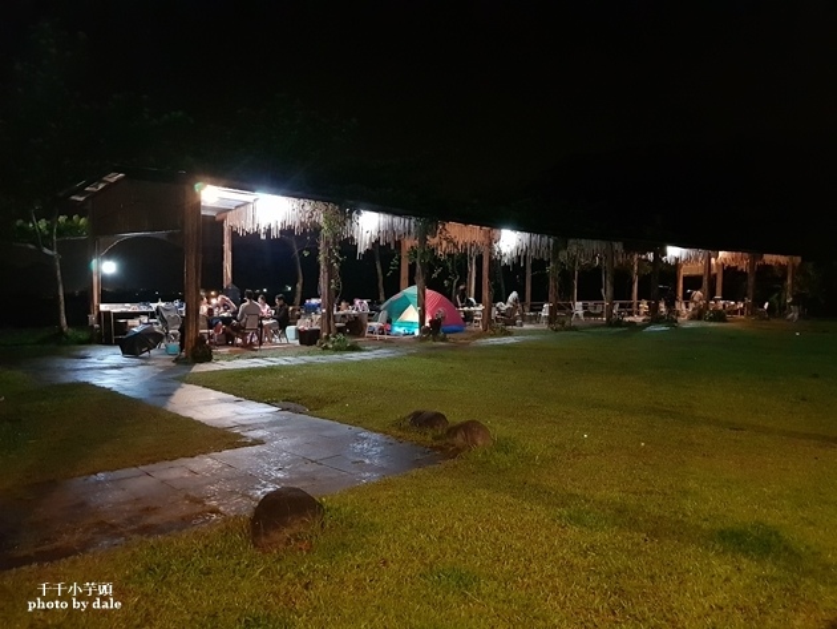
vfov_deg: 53.1
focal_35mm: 26
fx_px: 629
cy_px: 314
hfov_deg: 67.3
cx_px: 418
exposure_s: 1/10
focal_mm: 4.3
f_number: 1.7
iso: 1000
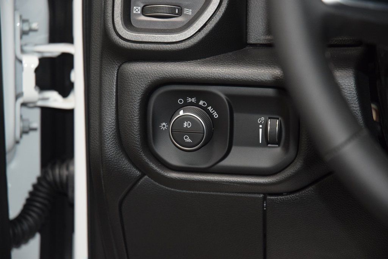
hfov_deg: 19.5
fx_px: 1132
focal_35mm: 105
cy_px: 130
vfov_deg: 13.0
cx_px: 194
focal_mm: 70
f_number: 4.5
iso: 1600
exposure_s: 1/60
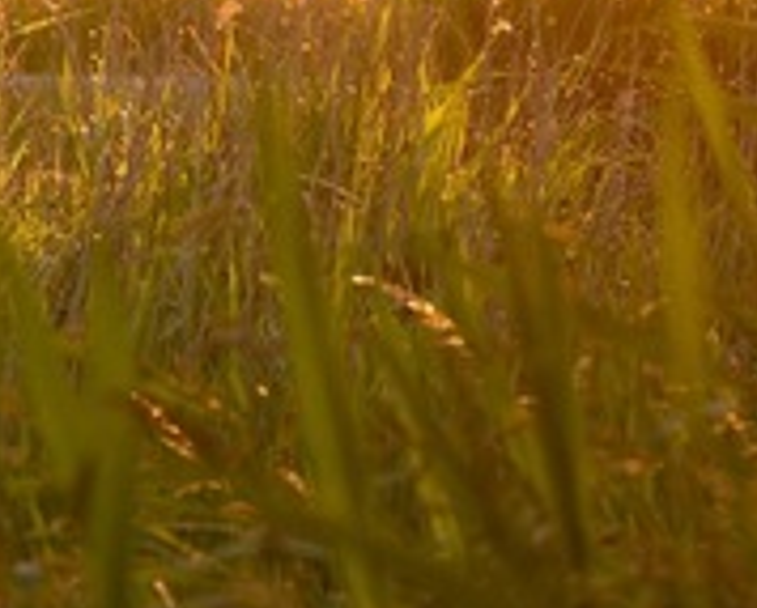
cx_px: -196
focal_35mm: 509
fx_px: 11423
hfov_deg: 3.8
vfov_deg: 3.0
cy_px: 113
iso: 1000
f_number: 8
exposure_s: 1/60
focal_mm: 140
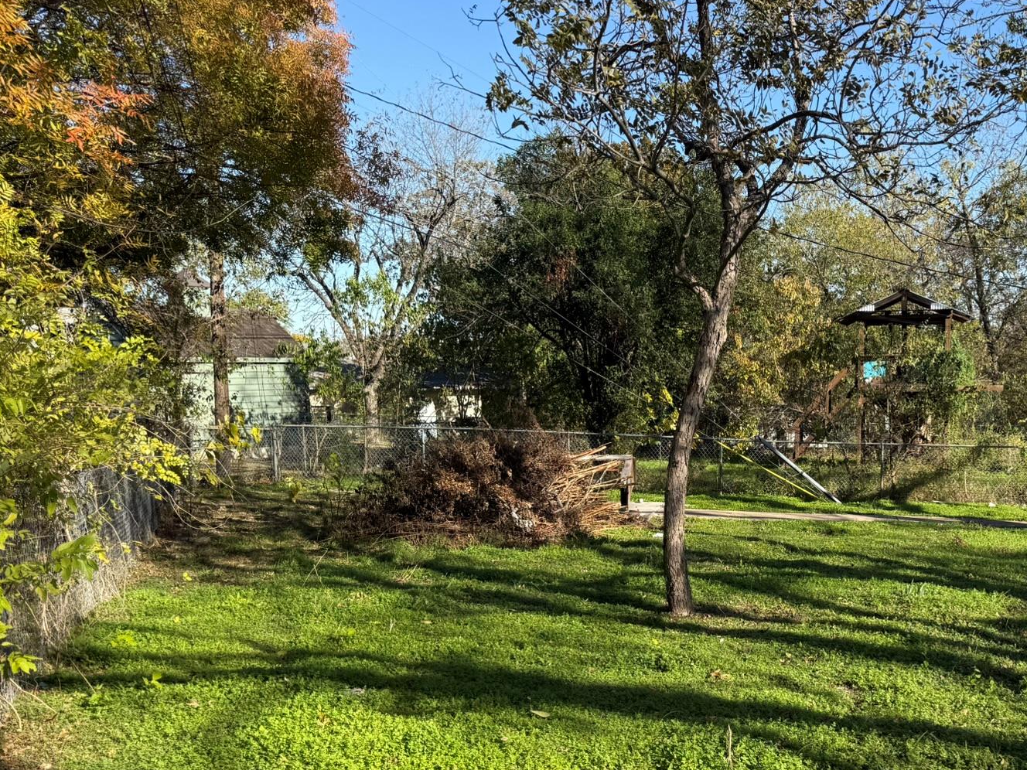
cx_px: 742
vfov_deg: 38.4
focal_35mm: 37
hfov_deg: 48.6
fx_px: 1098
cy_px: 490
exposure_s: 1/1949
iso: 80
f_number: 1.78
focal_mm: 6.76
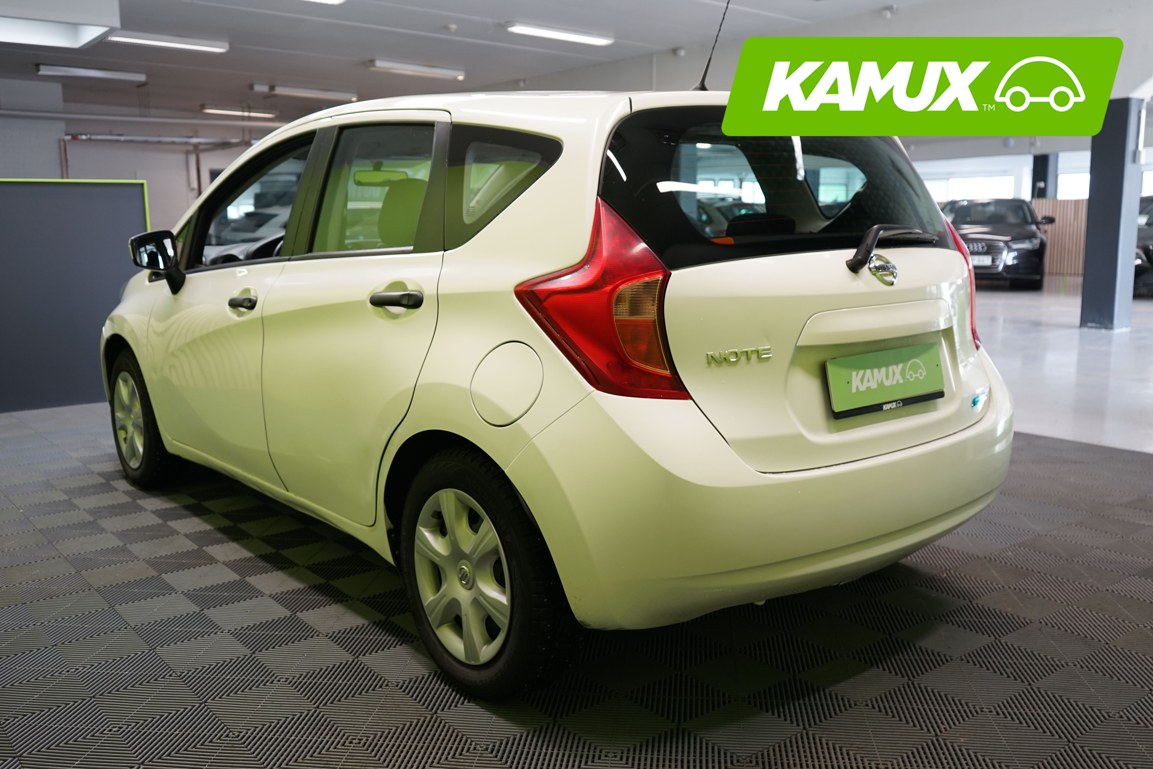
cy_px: 384
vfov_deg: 42.3
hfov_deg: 60.3
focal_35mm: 31
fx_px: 993
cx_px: 576
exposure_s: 1/30
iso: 800
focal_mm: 31
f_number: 4.5
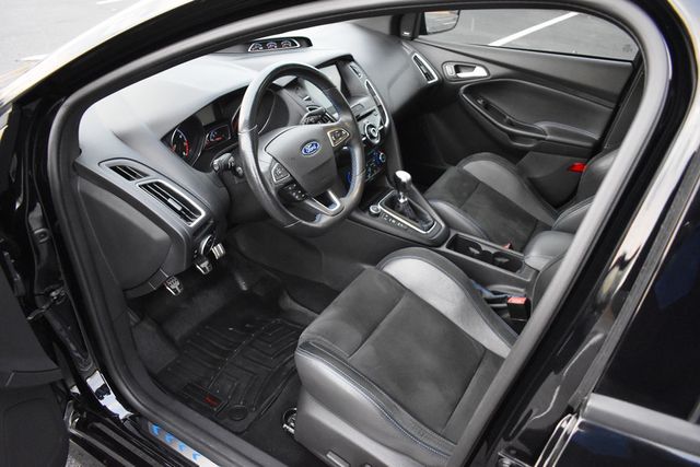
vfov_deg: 48.0
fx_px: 525
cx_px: 350
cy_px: 234
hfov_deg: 67.4
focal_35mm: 27
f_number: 3.5
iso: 2500
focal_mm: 18
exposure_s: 1/125
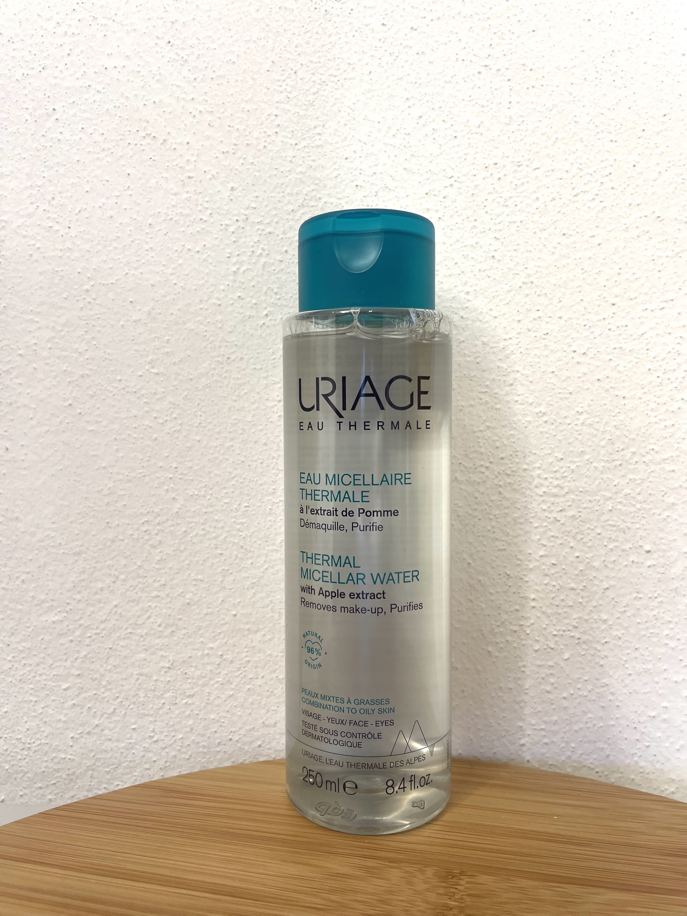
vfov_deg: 67.3
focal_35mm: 26
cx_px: 344
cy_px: 458
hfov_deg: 53.1
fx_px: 688
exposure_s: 1/100
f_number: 1.6
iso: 100
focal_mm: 4.2
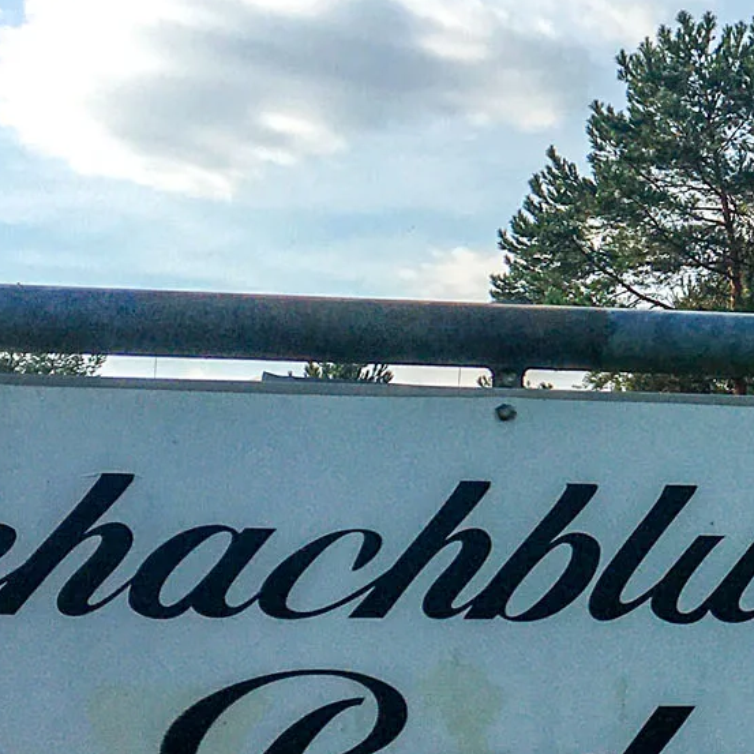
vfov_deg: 19.1
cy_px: 63
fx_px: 2193
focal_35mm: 89
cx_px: 866
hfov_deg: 18.6
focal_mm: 4.15
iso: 25
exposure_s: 1/2300
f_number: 2.2
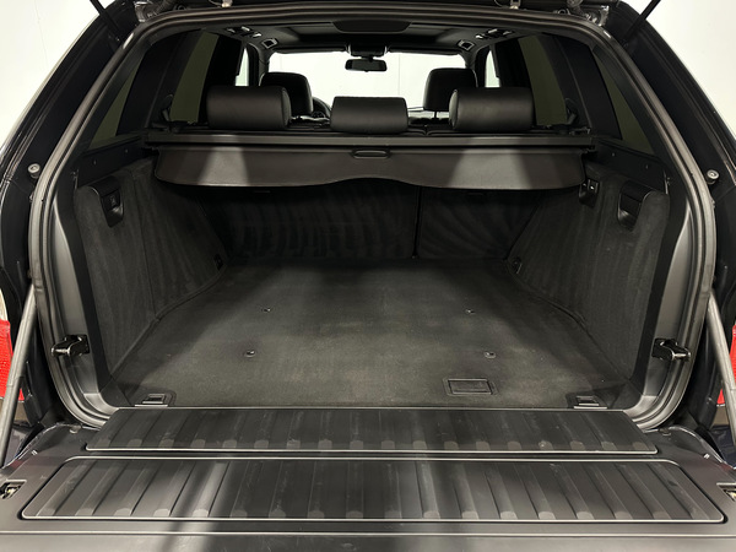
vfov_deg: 56.8
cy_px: 276
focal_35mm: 24
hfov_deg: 71.6
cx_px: 368
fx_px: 510
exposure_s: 1/25
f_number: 1.78
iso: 1000
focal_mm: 6.86
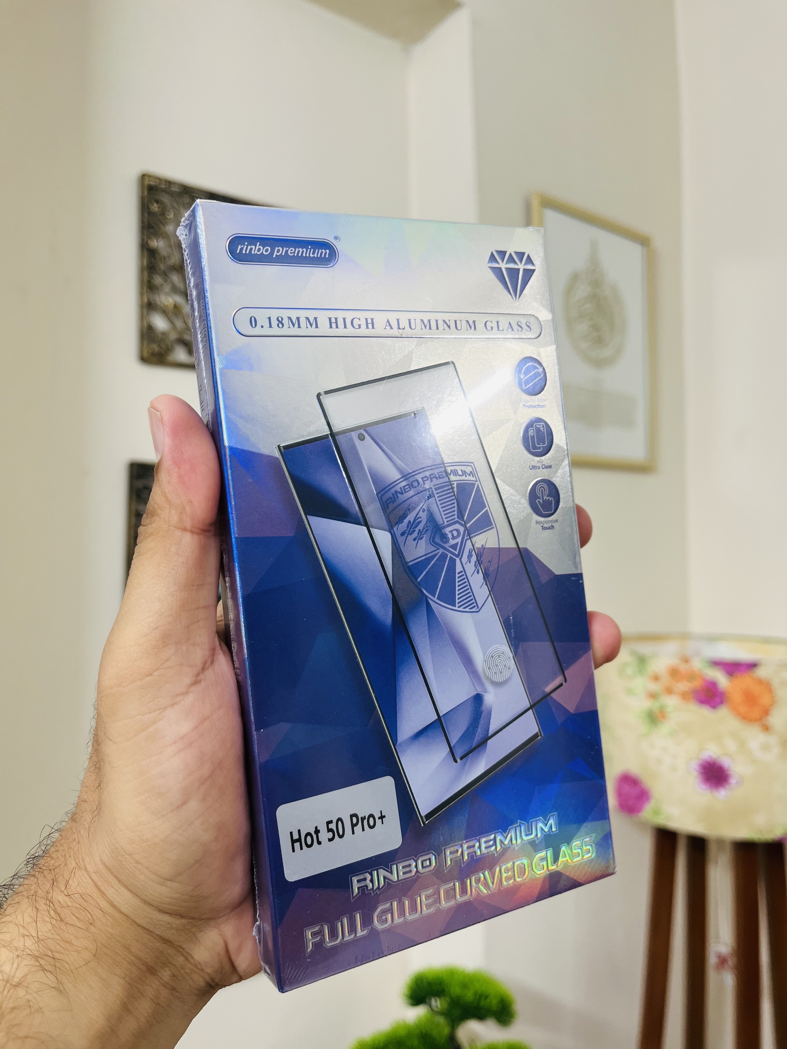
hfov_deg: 53.1
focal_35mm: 26
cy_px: 524
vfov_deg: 67.3
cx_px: 394
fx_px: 788
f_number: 1.6
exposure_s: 1/50
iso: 80
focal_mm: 5.1
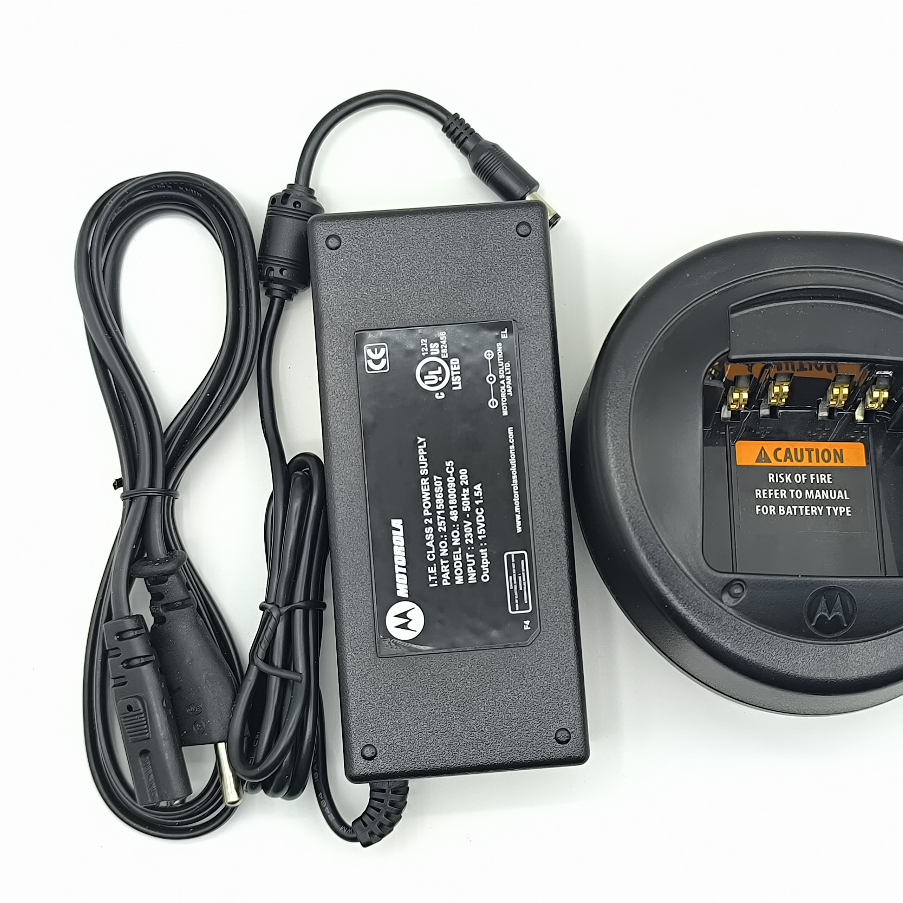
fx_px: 1358
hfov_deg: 36.7
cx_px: 519
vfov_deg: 36.8
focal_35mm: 46
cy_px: 451
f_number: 1.65
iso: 160
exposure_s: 1/100
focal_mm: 6.14
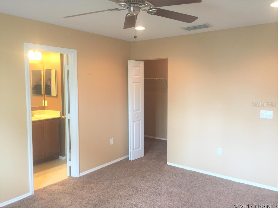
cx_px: 139
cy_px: 104
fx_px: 233
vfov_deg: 48.2
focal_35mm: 29
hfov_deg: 61.7
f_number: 2.2
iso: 100
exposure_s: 1/30
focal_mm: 4.15
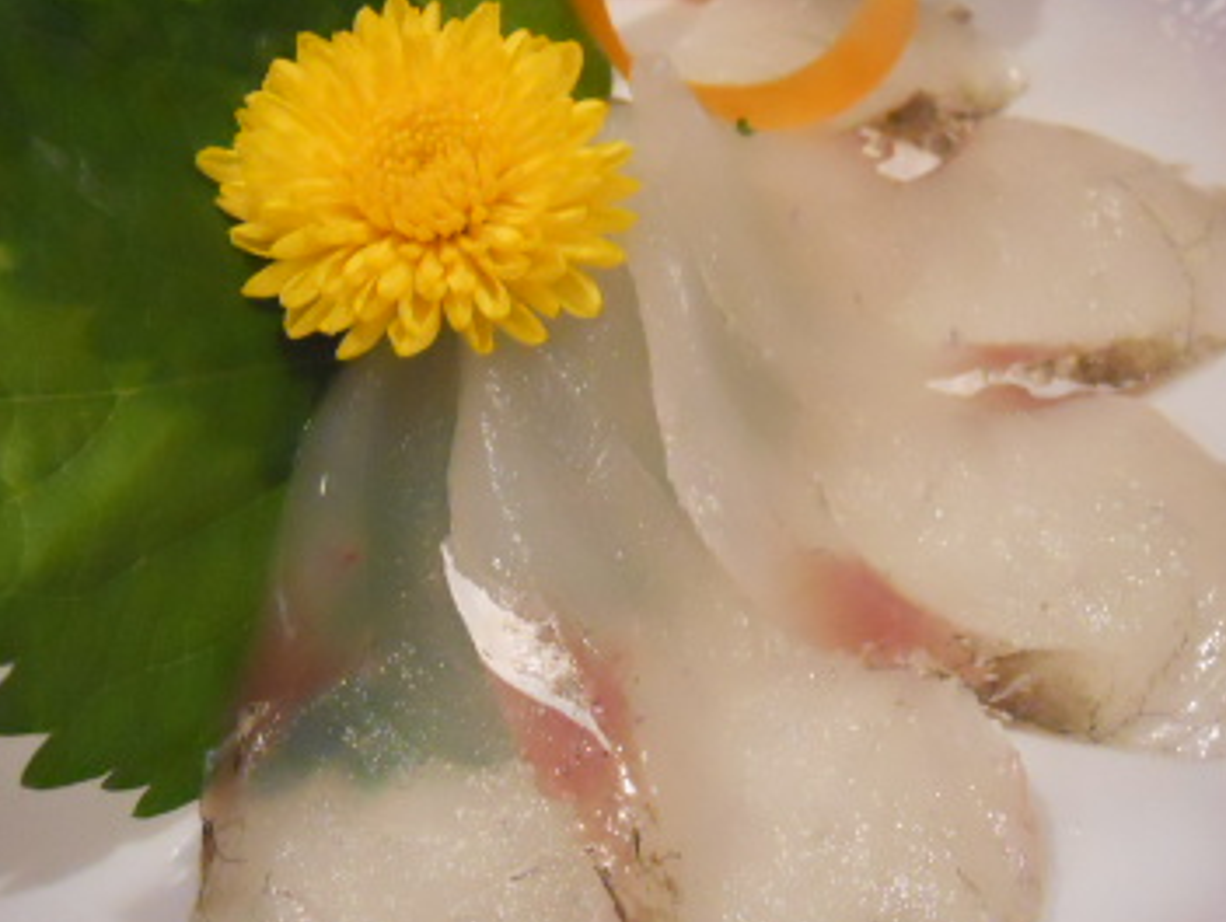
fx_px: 1808
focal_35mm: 51
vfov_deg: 28.6
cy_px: 388
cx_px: 555
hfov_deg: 37.4
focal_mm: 5
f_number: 2.7
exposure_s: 1/20
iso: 800
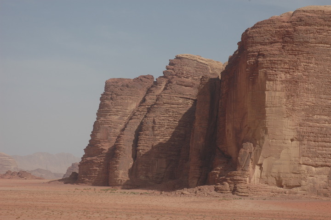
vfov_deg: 18.2
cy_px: 110
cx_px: 166
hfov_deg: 27.0
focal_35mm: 75
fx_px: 689
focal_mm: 50
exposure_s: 1/500
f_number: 11
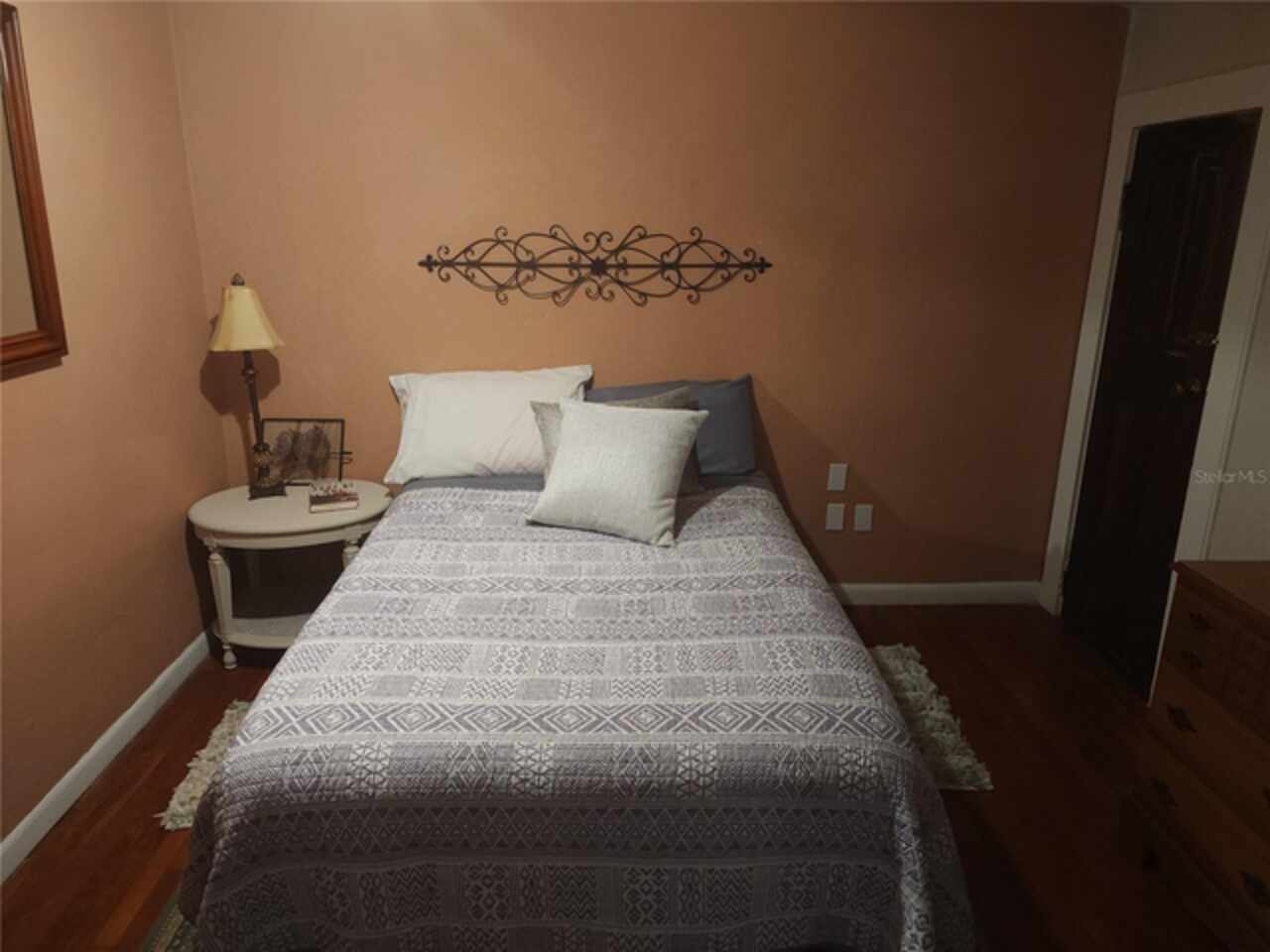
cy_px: 476
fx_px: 844
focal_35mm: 23
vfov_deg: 58.9
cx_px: 635
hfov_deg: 73.9
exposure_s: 1/15
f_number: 1.8
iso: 160
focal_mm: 6.4
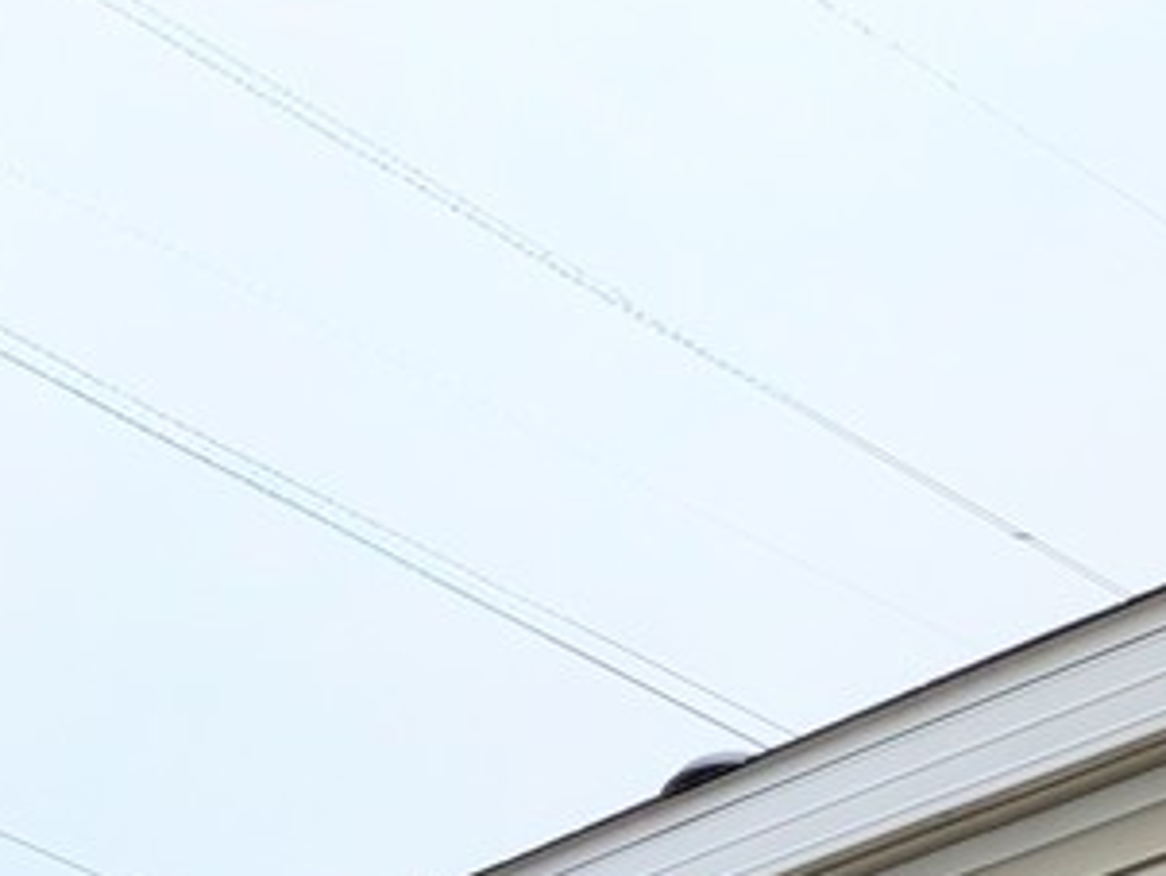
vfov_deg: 11.1
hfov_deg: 17.0
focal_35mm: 114
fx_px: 3843
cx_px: 85
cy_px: 2026
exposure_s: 1/311
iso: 23
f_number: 1.68
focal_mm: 6.9
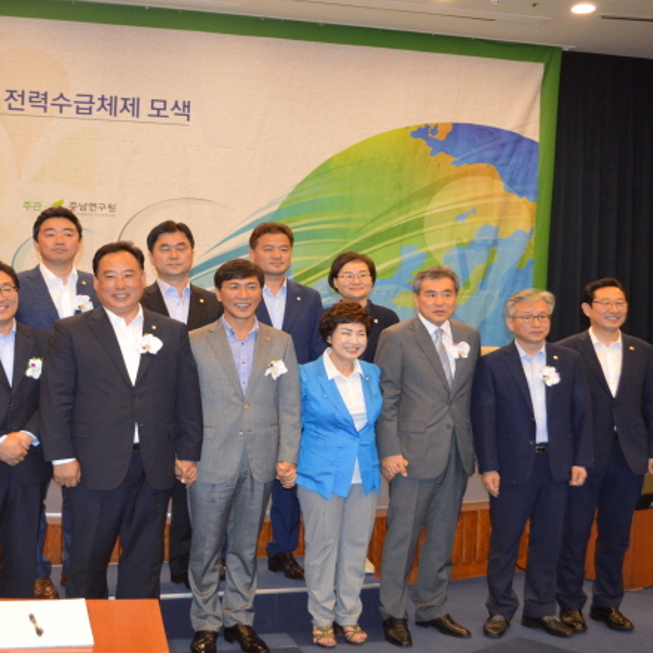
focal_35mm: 44
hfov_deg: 37.4
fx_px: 939
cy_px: 329
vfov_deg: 38.3
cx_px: 166
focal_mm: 22
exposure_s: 1/60
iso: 1250
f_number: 3.8
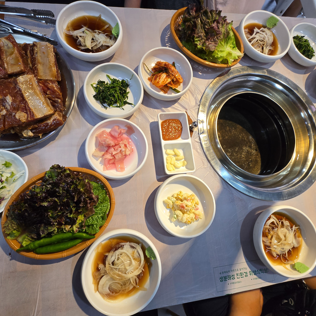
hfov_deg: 86.9
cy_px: 165
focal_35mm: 16
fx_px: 165
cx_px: 136
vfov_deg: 87.4
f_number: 2.2
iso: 64
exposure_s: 1/60.2
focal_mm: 1.7
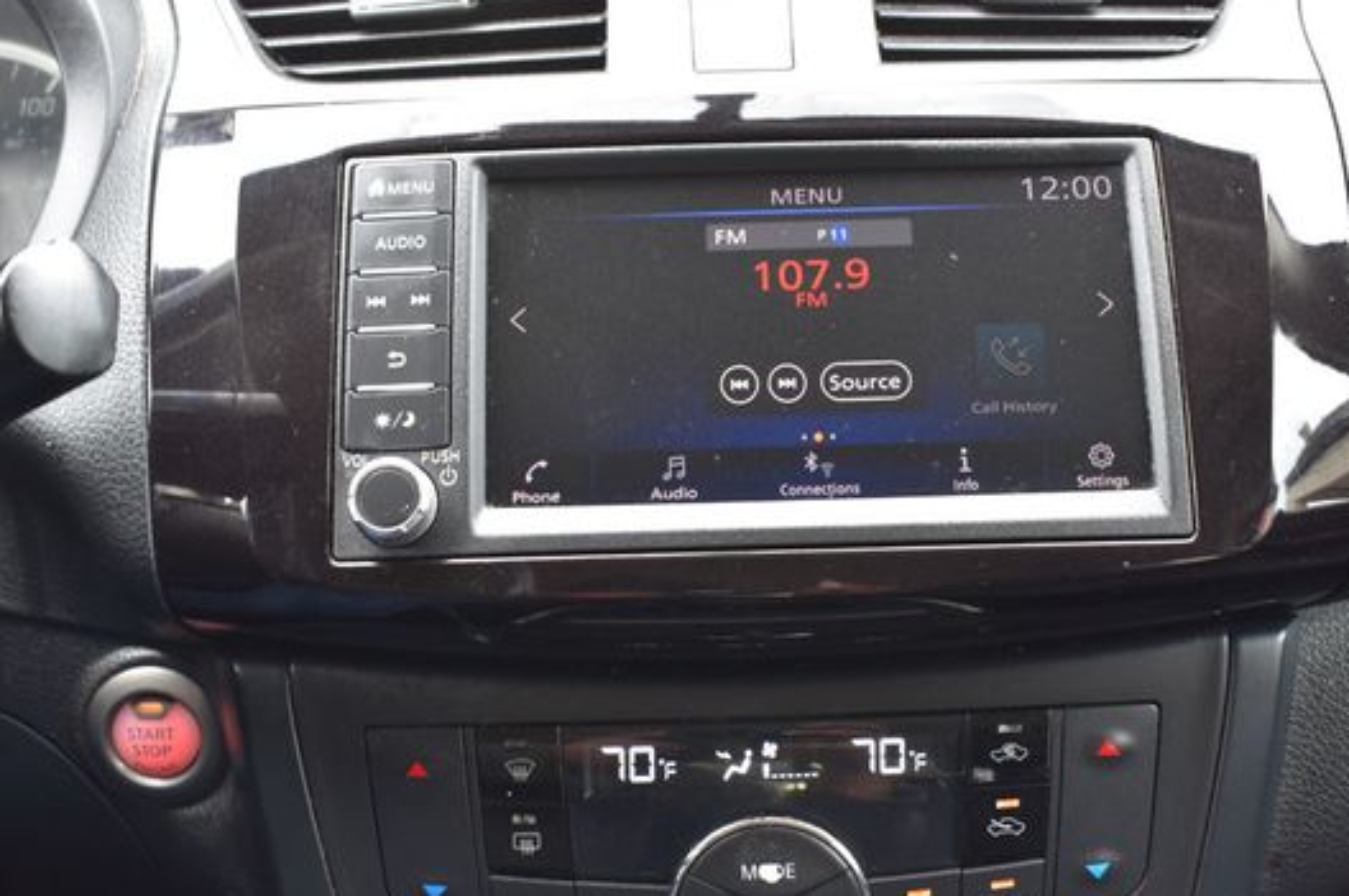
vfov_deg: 33.3
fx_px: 1497
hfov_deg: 48.5
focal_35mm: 40
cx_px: 692
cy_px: 431
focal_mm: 22
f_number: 6.3
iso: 400
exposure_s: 1/20
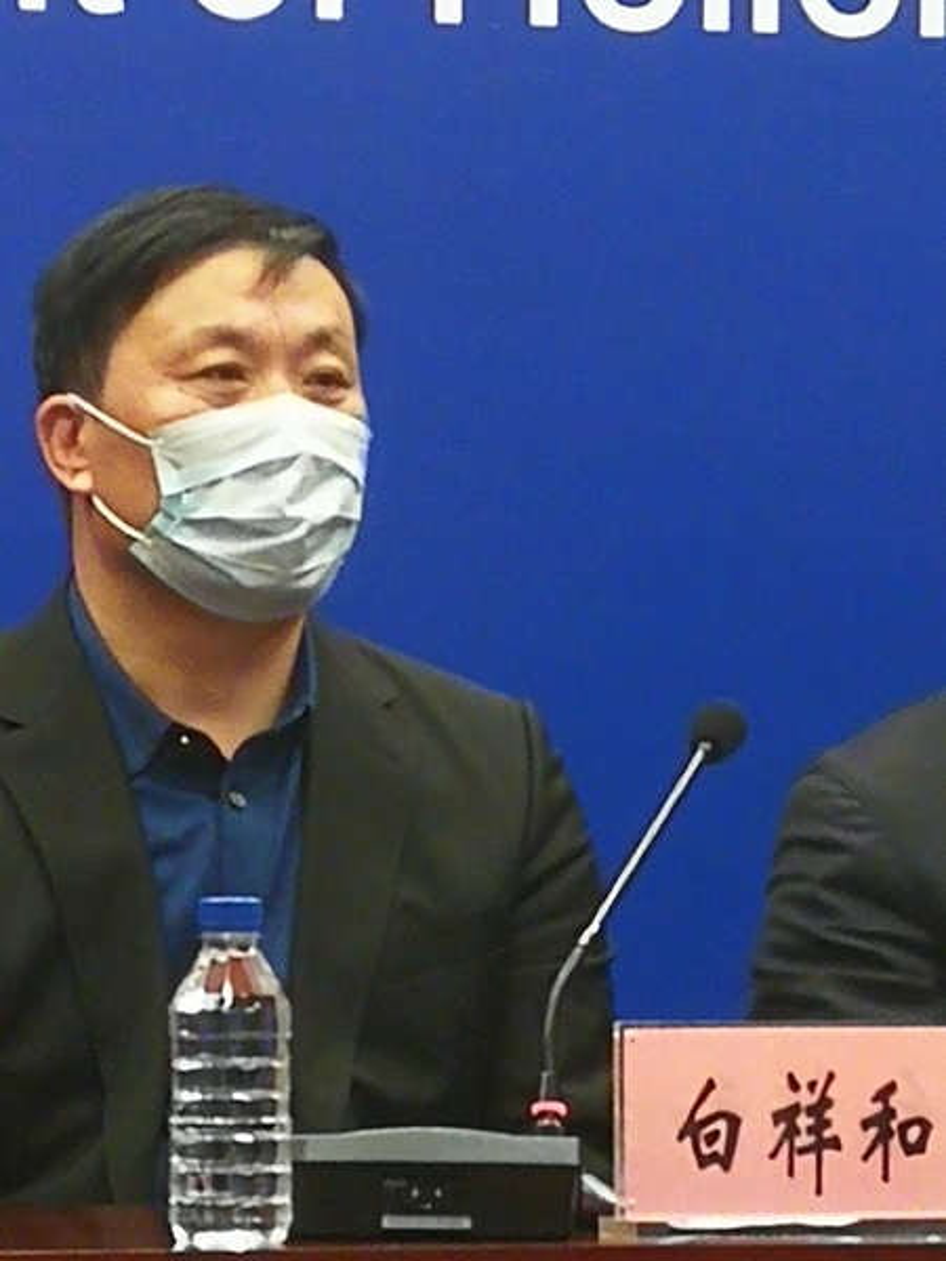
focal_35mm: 253
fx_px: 9219
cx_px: 473
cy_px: 630
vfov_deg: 7.8
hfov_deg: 5.9
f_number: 2.2
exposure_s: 1/33.3
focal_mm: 3.95
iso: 200
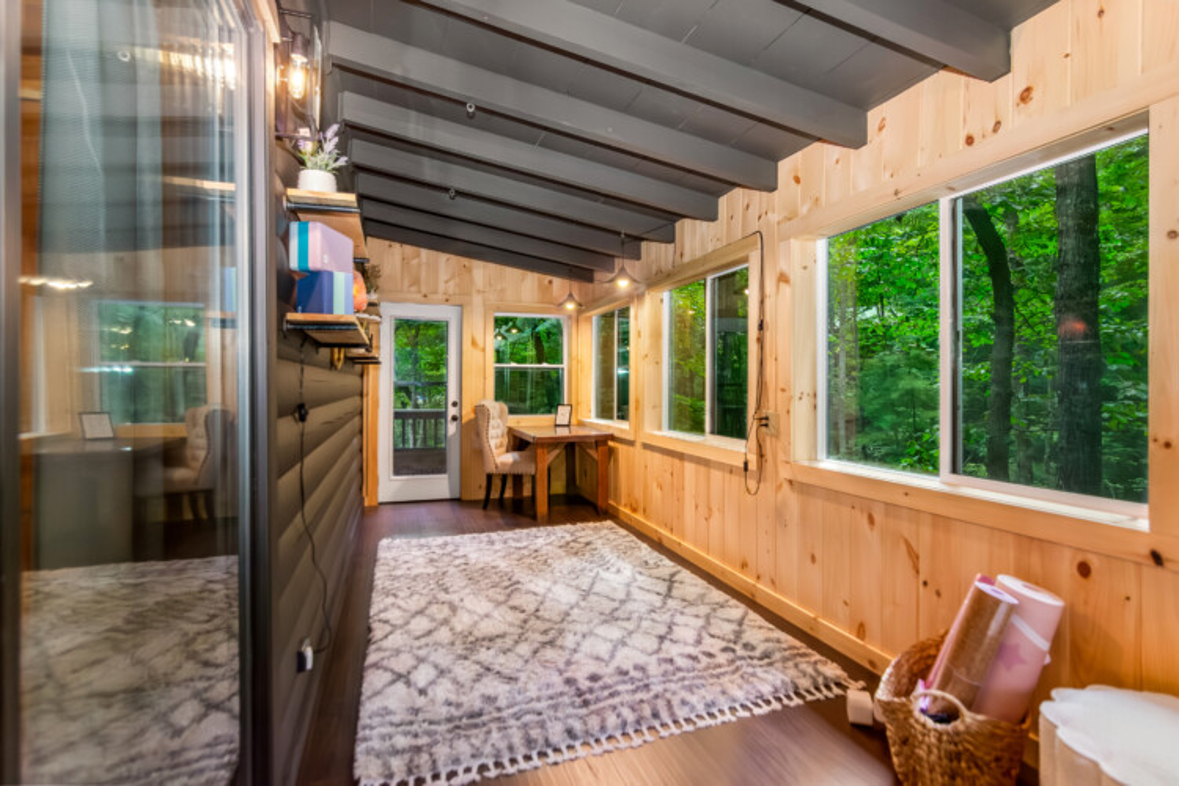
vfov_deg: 72.1
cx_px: 590
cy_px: 393
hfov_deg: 95.0
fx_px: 540
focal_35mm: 16
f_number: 2.8
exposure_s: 1/60
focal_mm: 11
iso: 1600
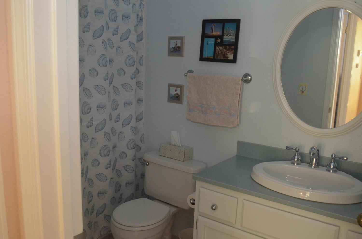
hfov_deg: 57.3
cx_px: 181
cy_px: 120
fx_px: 331
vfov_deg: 39.8
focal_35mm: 33
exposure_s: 1/60
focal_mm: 22
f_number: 4
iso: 3200
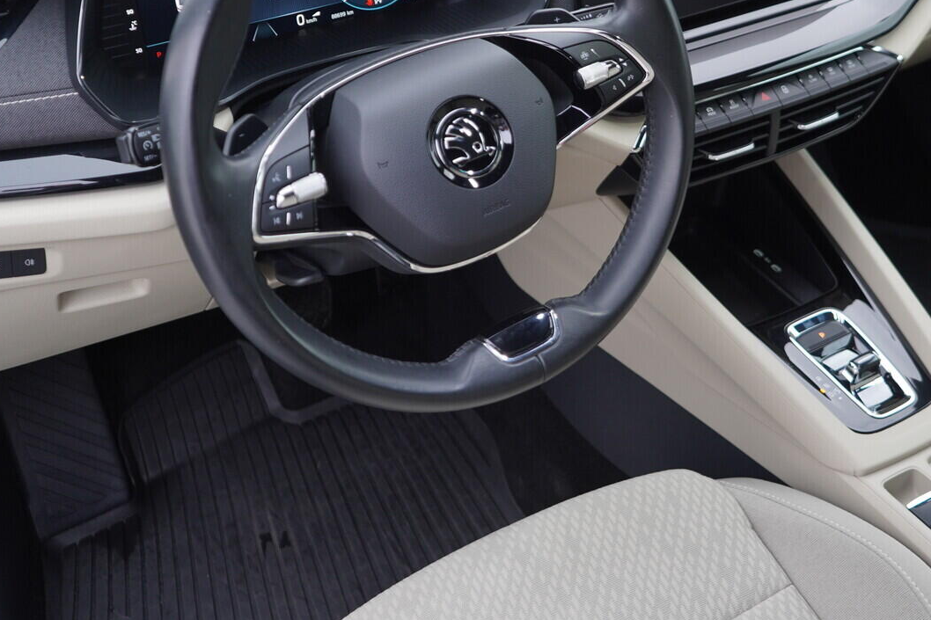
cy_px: 201
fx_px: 1267
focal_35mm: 49
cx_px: 551
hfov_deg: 40.2
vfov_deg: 27.3
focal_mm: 24
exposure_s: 1/40
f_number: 2.8
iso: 160
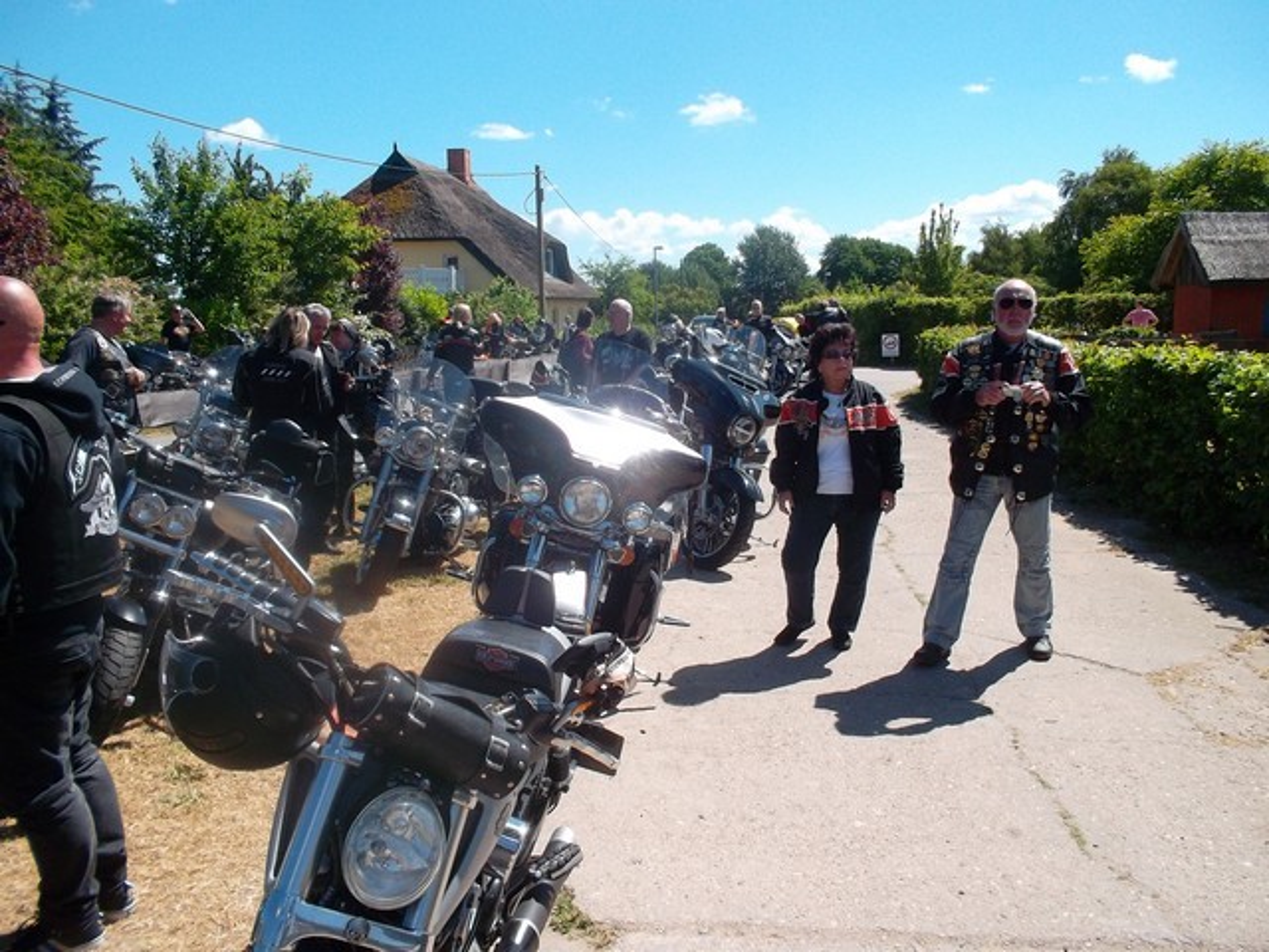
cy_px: 476
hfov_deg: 63.4
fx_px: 1026
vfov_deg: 49.7
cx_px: 634
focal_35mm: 28
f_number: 3.3
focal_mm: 4.1
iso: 80
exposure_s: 1/680
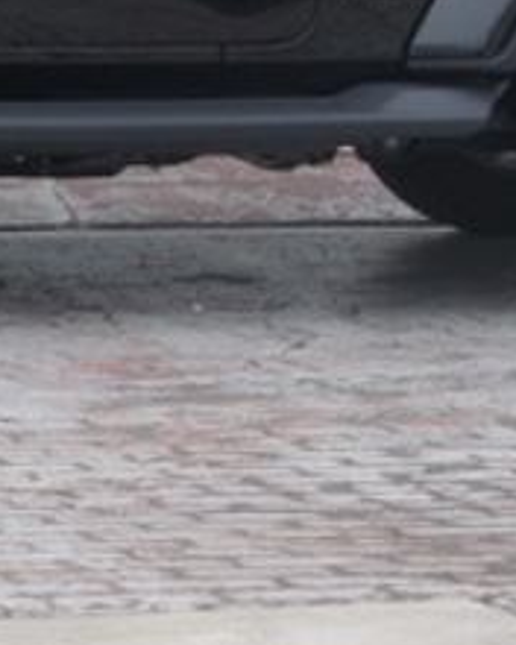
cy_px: -125
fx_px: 4404
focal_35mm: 231
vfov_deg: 8.3
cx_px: -108
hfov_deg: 6.7
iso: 200
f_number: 8
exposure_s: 1/200
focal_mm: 45
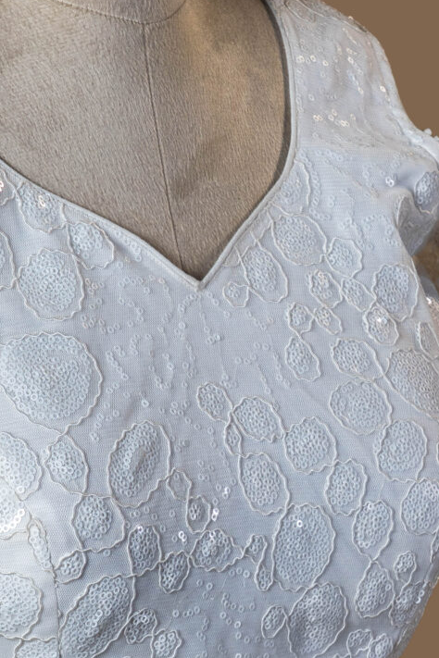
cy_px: 602
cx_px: 119
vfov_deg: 10.8
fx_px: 3457
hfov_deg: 7.3
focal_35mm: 189
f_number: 11
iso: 100
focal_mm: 70
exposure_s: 1/250
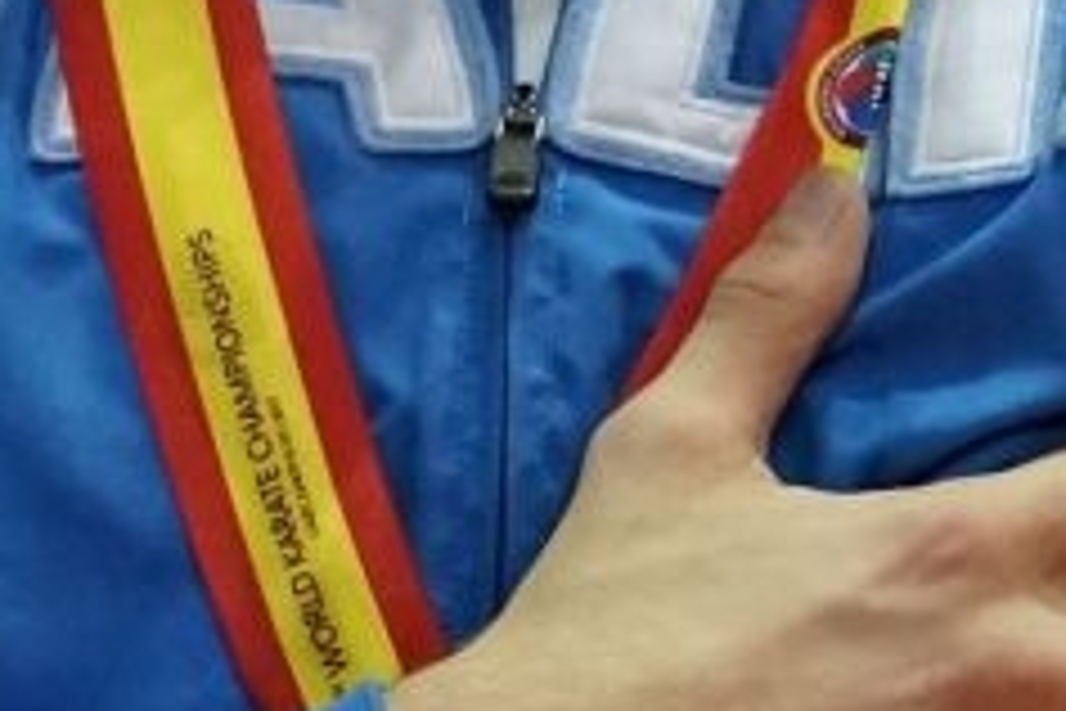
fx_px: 33991
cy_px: -27
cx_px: 625
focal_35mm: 1148
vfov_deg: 1.2
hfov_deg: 1.8
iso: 4000
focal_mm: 151
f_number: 2.8
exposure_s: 1/1000
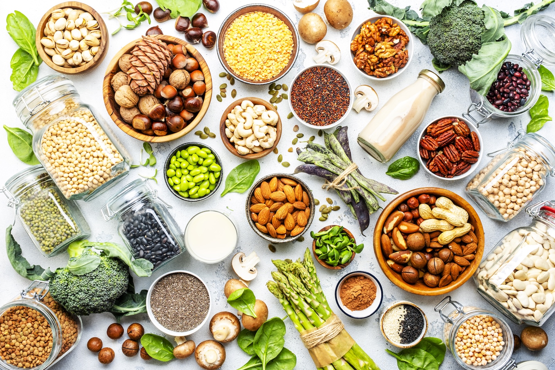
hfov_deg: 54.4
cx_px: 278
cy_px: 185
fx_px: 540
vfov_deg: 37.9
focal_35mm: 35
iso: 80
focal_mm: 23.5
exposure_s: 1/160
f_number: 9
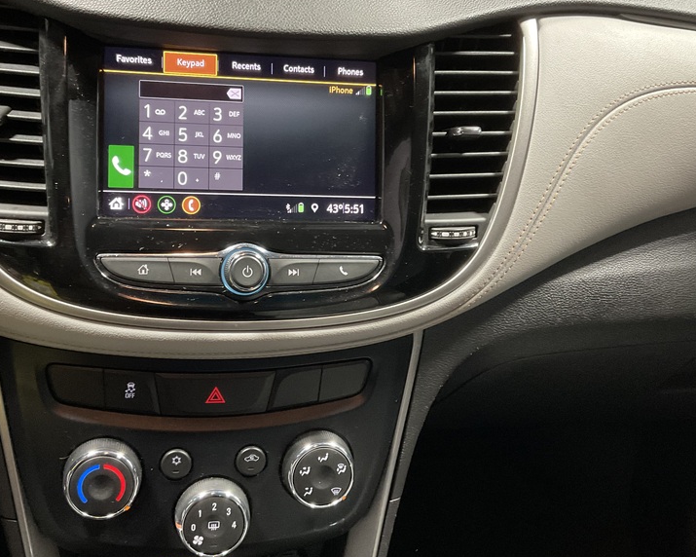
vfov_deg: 39.0
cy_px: 232
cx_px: 296
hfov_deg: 47.8
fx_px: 783
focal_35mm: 38
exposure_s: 1/60
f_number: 1.8
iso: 200
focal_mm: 3
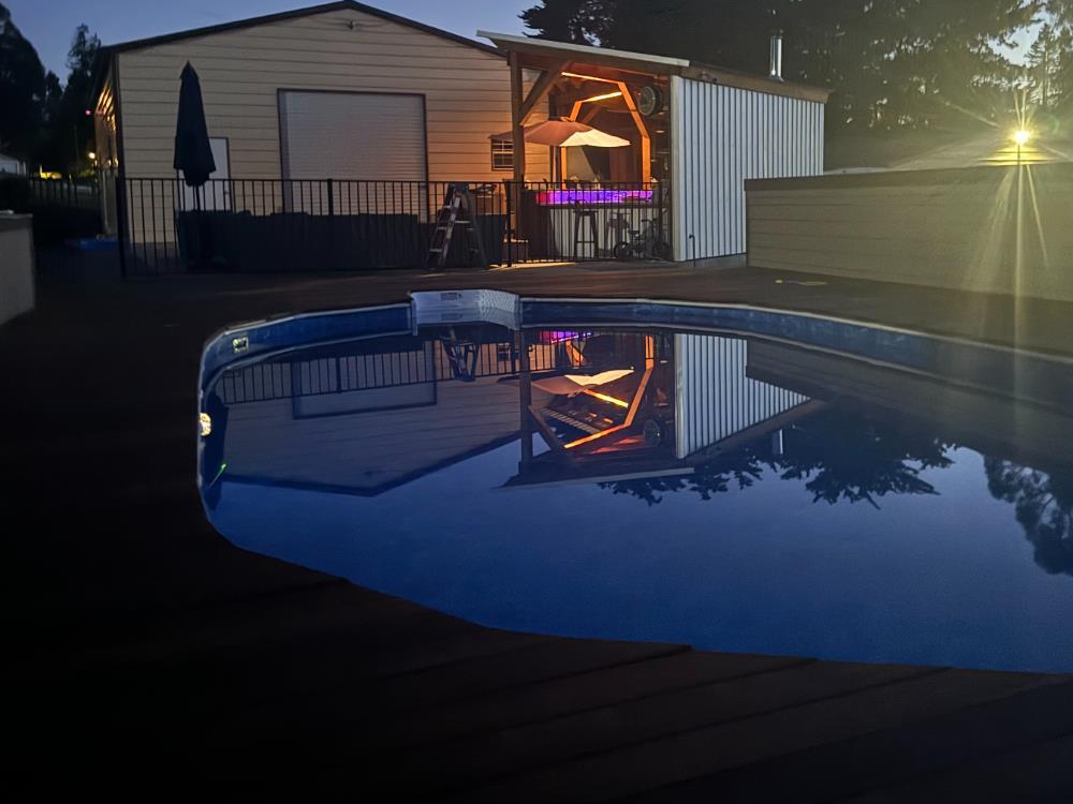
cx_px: 633
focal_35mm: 36
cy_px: 304
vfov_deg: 39.4
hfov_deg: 51.1
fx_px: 1116
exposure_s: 1/9
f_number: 1.78
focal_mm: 6.76
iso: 2500
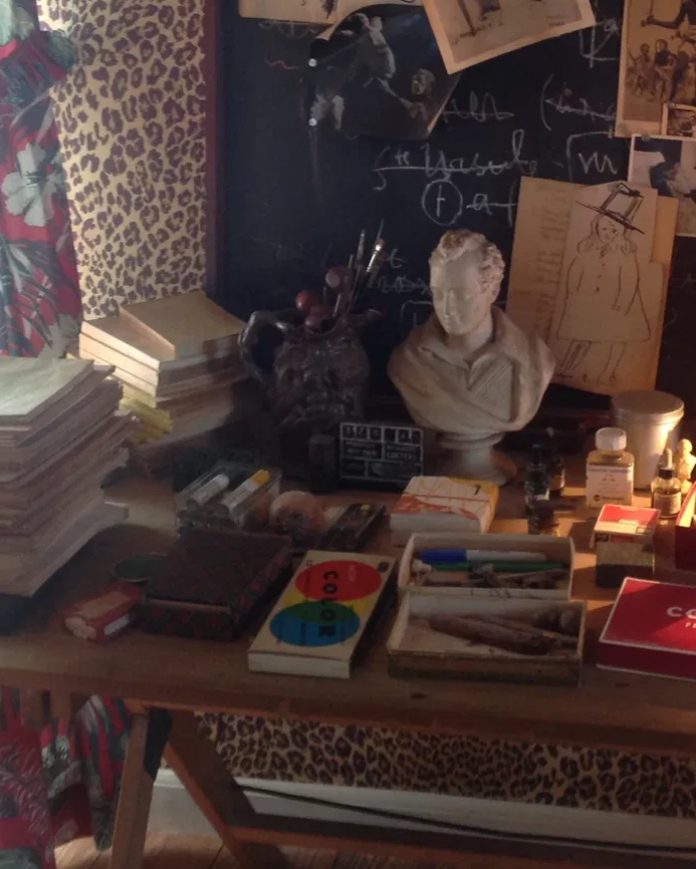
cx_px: 543
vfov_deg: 29.8
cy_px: 275
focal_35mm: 63
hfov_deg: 23.9
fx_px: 1622
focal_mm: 4.28
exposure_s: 1/15
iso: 125
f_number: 2.4
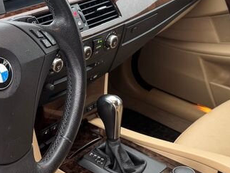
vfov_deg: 19.3
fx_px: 506
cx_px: 72
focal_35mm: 76
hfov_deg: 25.5
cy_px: 135
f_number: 1.78
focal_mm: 6.76
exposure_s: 1/121
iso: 125
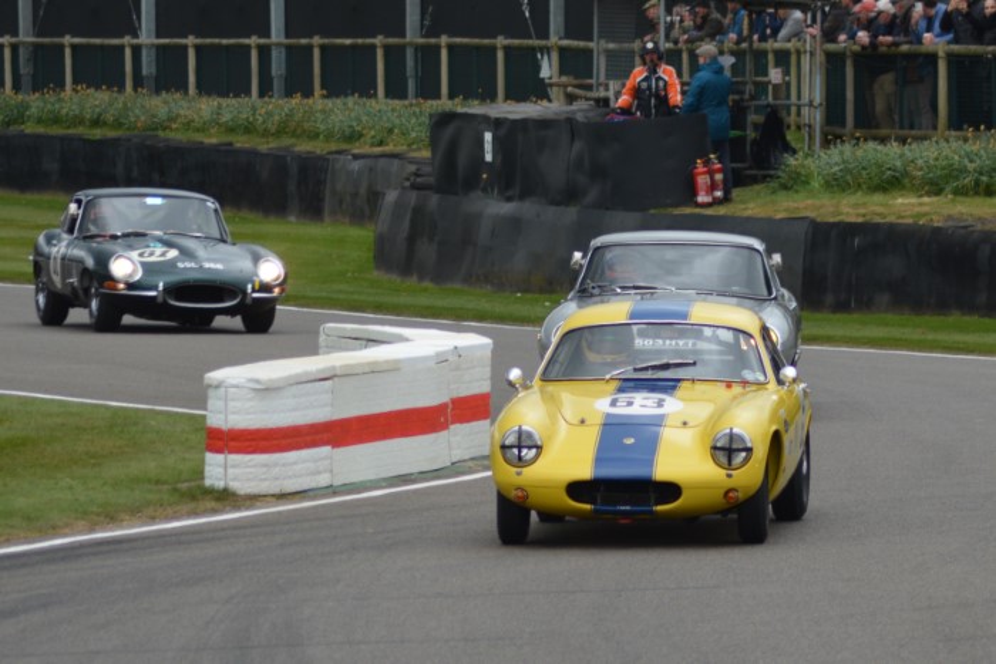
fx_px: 5811
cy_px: 332
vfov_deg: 6.5
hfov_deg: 9.8
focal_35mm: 210
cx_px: 498
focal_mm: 140
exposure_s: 1/640
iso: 400
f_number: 5
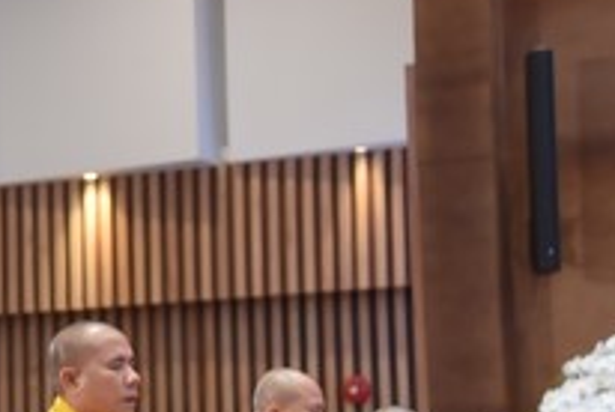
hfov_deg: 12.1
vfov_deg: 8.4
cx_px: -212
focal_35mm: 164
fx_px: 2806
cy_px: 173
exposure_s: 1/125
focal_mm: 52
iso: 1000
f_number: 4.5
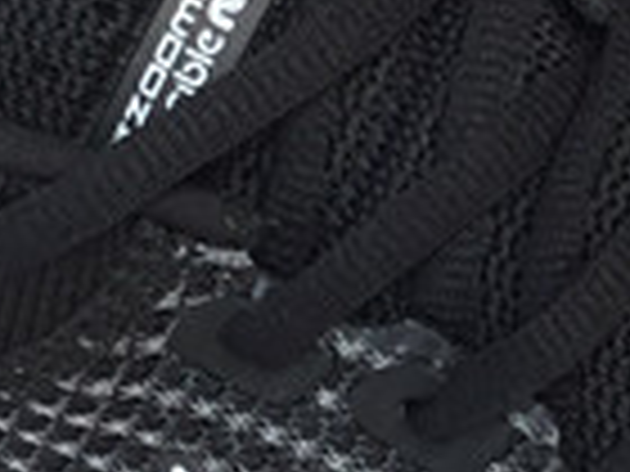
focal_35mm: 199
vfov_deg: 7.5
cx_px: 621
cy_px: 232
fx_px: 3622
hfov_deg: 9.9
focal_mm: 3.3
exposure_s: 1/141
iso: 25
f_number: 2.4
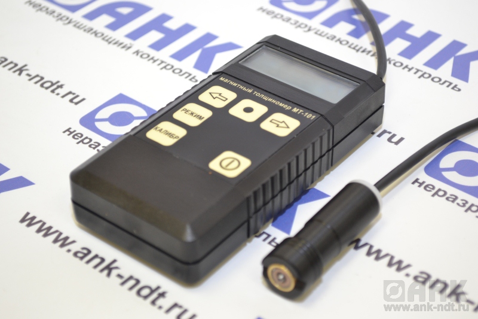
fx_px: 1095
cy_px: 160
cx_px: 239
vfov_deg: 16.5
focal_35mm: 82
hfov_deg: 24.6
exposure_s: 1/50
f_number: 5.6
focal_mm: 55
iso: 800
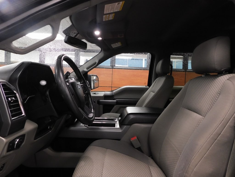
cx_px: 118
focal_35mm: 23
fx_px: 156
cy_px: 88
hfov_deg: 73.9
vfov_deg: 58.9
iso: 640
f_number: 3
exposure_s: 1/15
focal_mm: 4
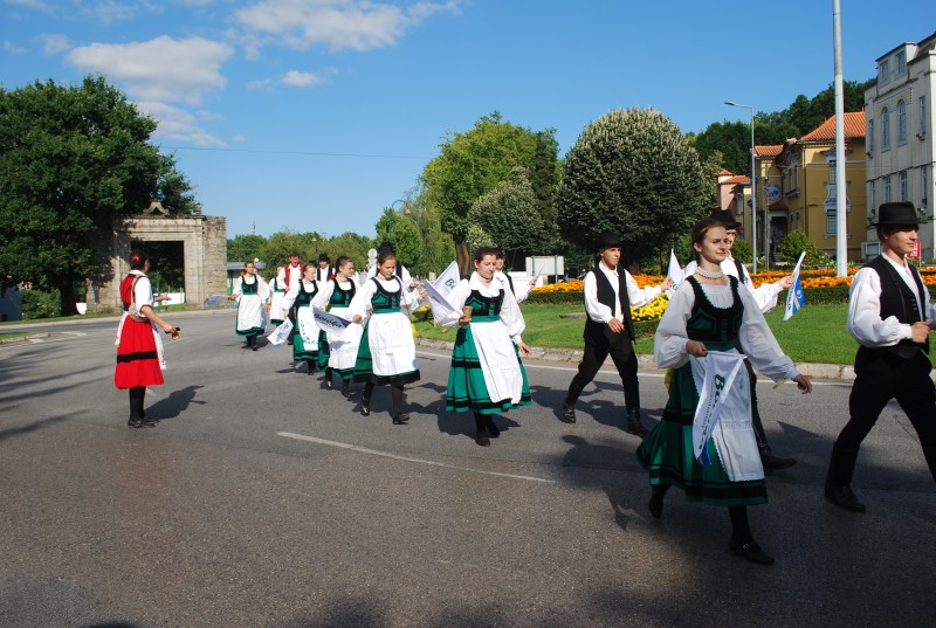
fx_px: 782
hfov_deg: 61.8
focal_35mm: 30
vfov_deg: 43.8
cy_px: 314
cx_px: 468
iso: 100
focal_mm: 20
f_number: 8
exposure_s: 1/250
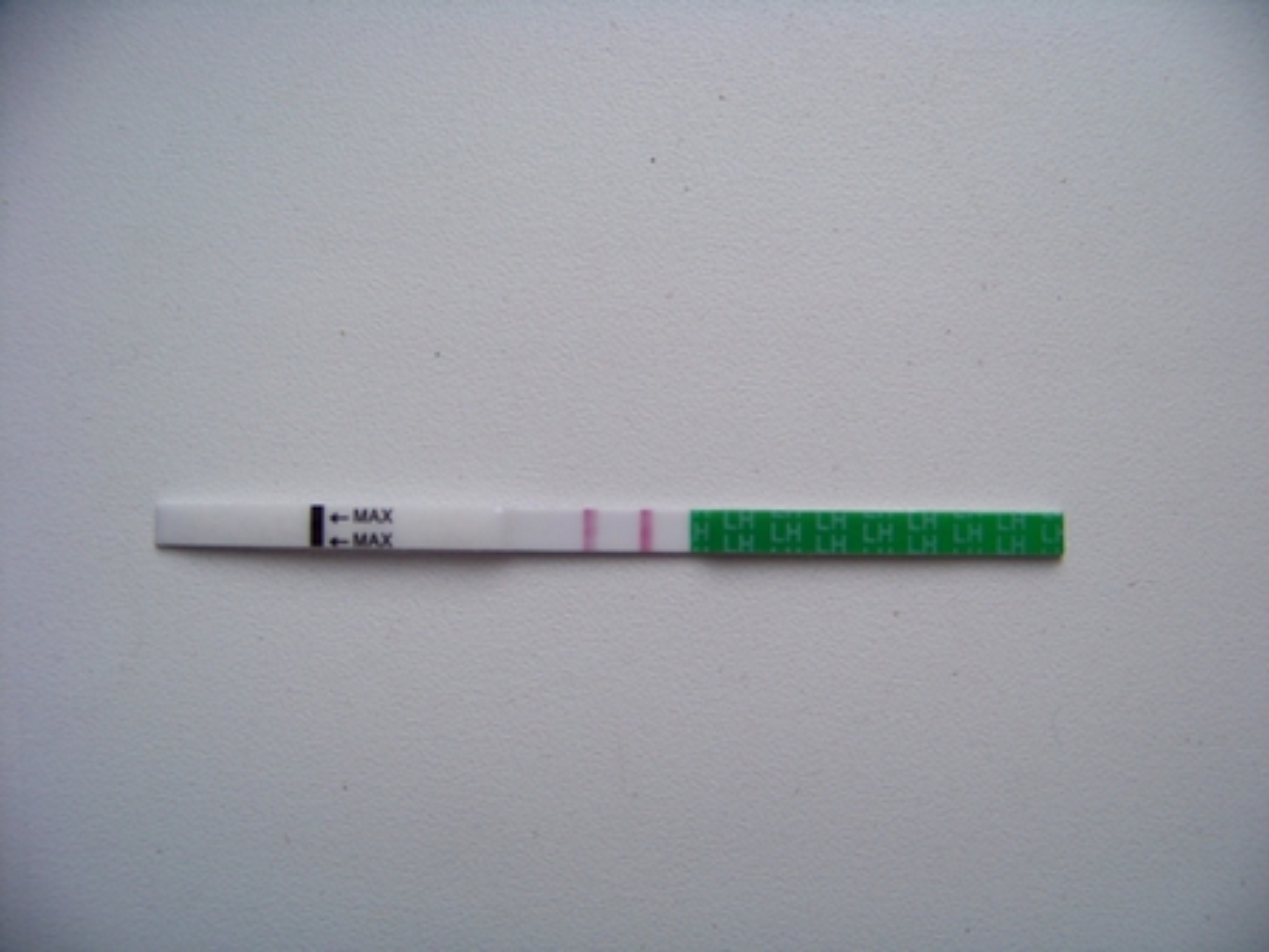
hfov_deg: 51.3
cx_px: 634
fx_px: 1320
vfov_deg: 39.7
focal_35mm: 36
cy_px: 476
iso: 100
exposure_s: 1/30
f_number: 2.8
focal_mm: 5.85
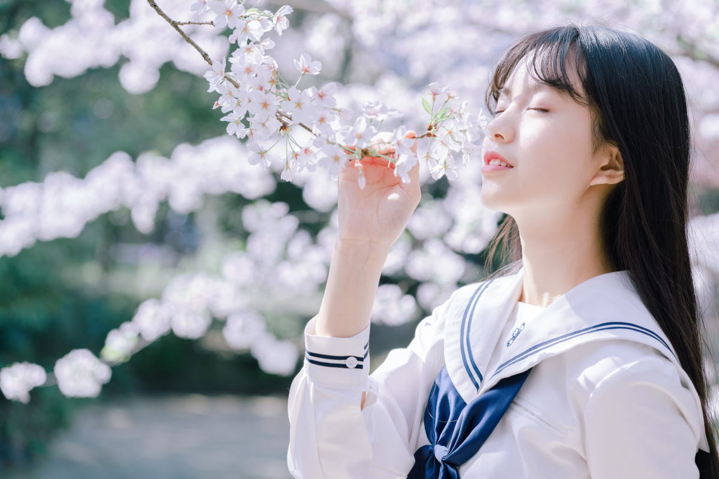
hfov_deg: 23.9
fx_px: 1698
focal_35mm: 85
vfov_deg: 16.1
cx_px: 360
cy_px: 240
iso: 100
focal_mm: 85
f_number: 4
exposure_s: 1/250
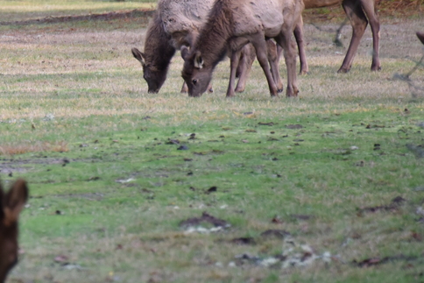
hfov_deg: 2.6
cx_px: -14
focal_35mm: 793
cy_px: 58
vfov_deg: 1.7
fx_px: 9342
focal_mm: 300
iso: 1250
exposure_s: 1/640
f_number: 5.6
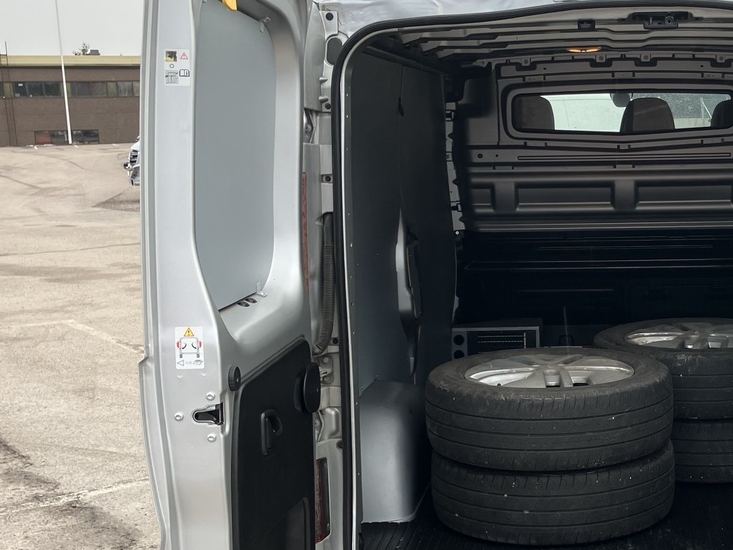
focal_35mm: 55
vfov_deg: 26.5
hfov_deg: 33.6
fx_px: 1165
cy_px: 317
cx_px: 621
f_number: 1.8
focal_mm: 3.99
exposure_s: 1/121
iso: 32
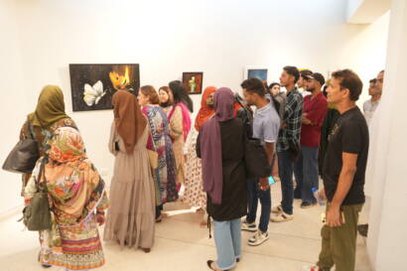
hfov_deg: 65.5
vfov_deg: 46.4
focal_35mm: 28
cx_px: 204
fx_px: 316
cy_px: 136
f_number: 3.5
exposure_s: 1/100
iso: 1250
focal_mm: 28
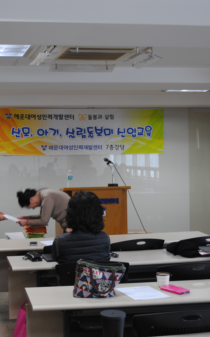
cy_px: 169
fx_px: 549
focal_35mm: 60
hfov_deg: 21.2
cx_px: 28
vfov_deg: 34.0
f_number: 4.2
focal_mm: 26
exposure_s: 1/30
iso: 220
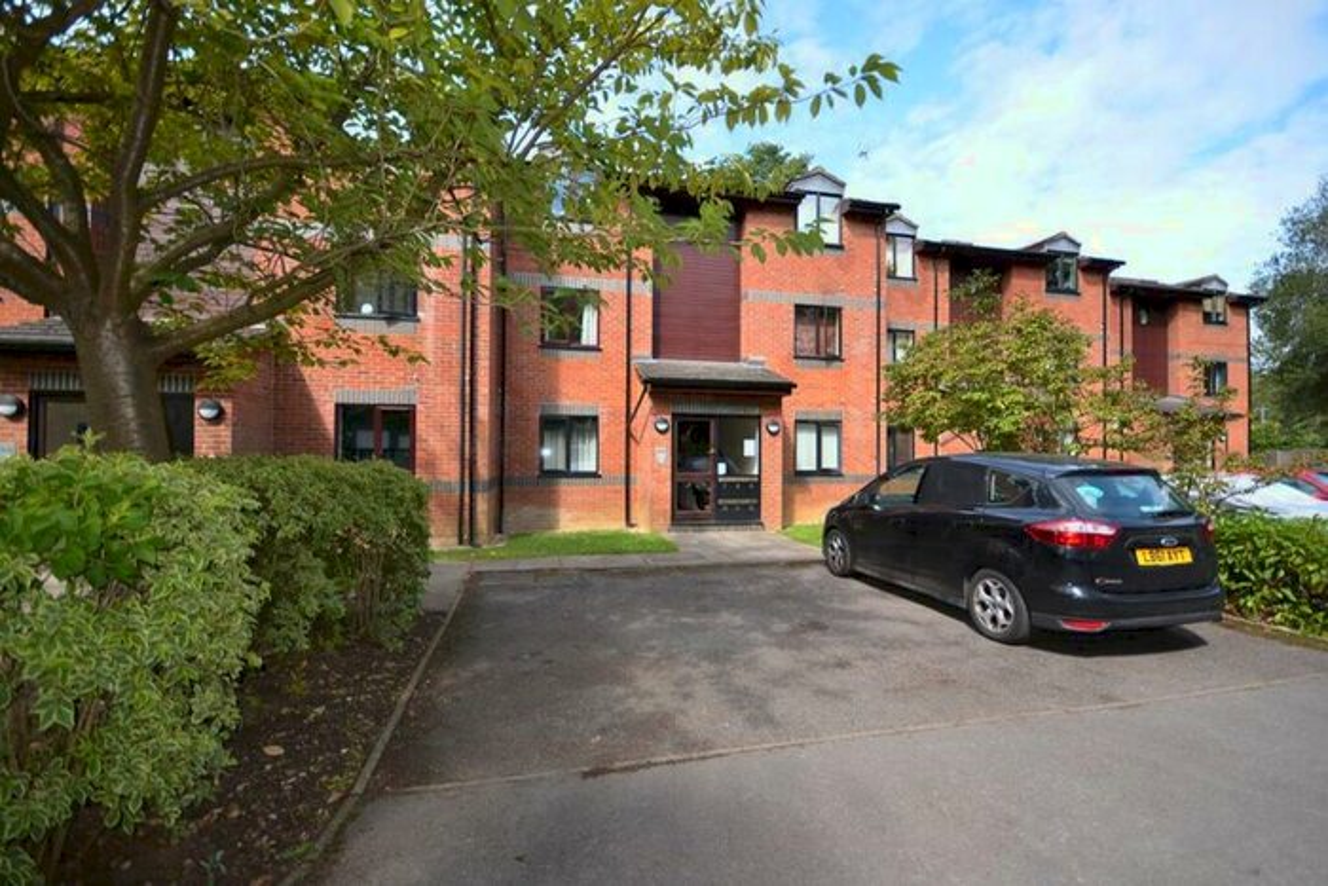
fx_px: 553
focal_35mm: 15
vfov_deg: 77.4
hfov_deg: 100.4
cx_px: 664
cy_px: 443
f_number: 4
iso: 100
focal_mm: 10
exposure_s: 1/250
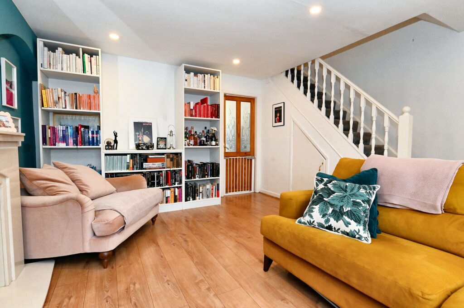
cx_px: 232
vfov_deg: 67.3
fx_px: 232
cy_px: 154
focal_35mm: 18
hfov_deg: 90.0
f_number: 10
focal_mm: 18
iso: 6400
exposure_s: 1/100
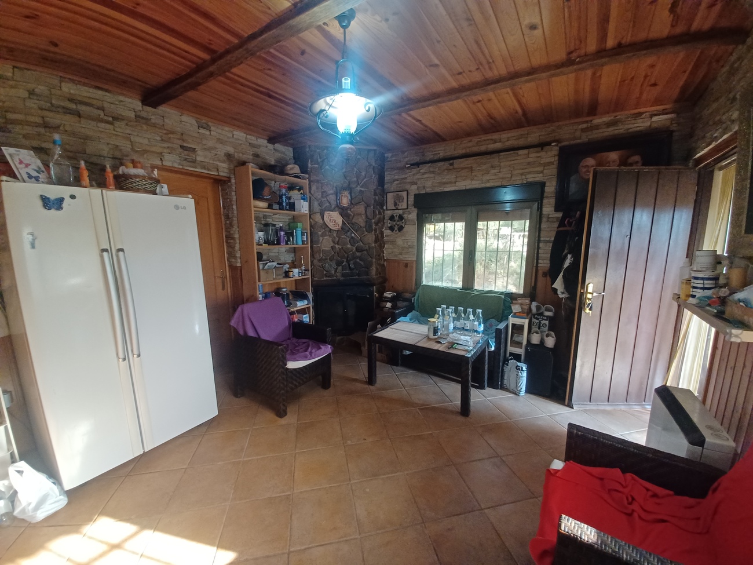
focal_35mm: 13
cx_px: 376
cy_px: 282
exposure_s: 1/40
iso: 160
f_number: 2.2
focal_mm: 1.42
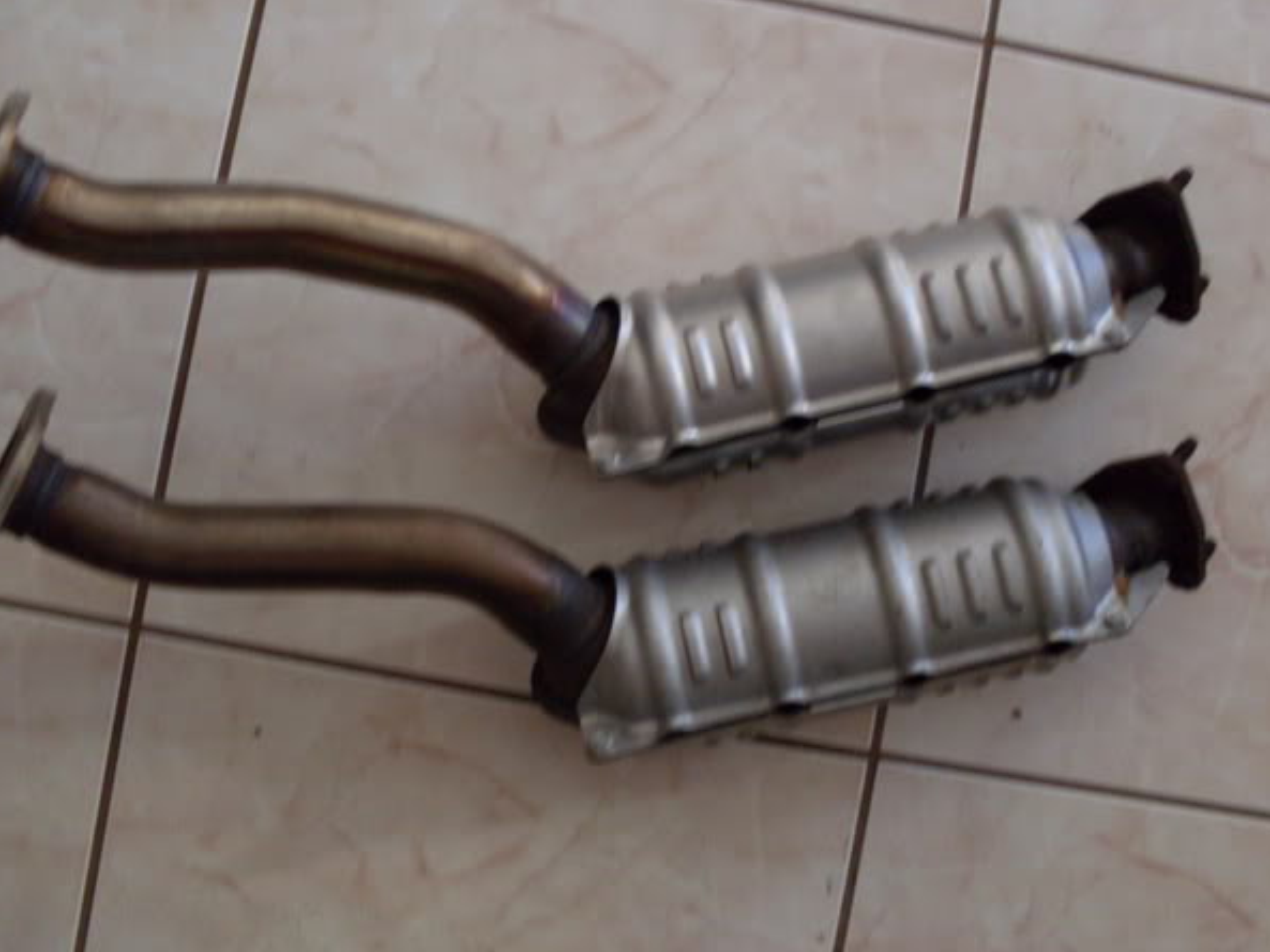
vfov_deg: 35.1
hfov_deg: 45.8
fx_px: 1505
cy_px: 441
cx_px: 632
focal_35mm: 41
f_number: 2.8
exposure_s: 1/30
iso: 200
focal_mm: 6.3
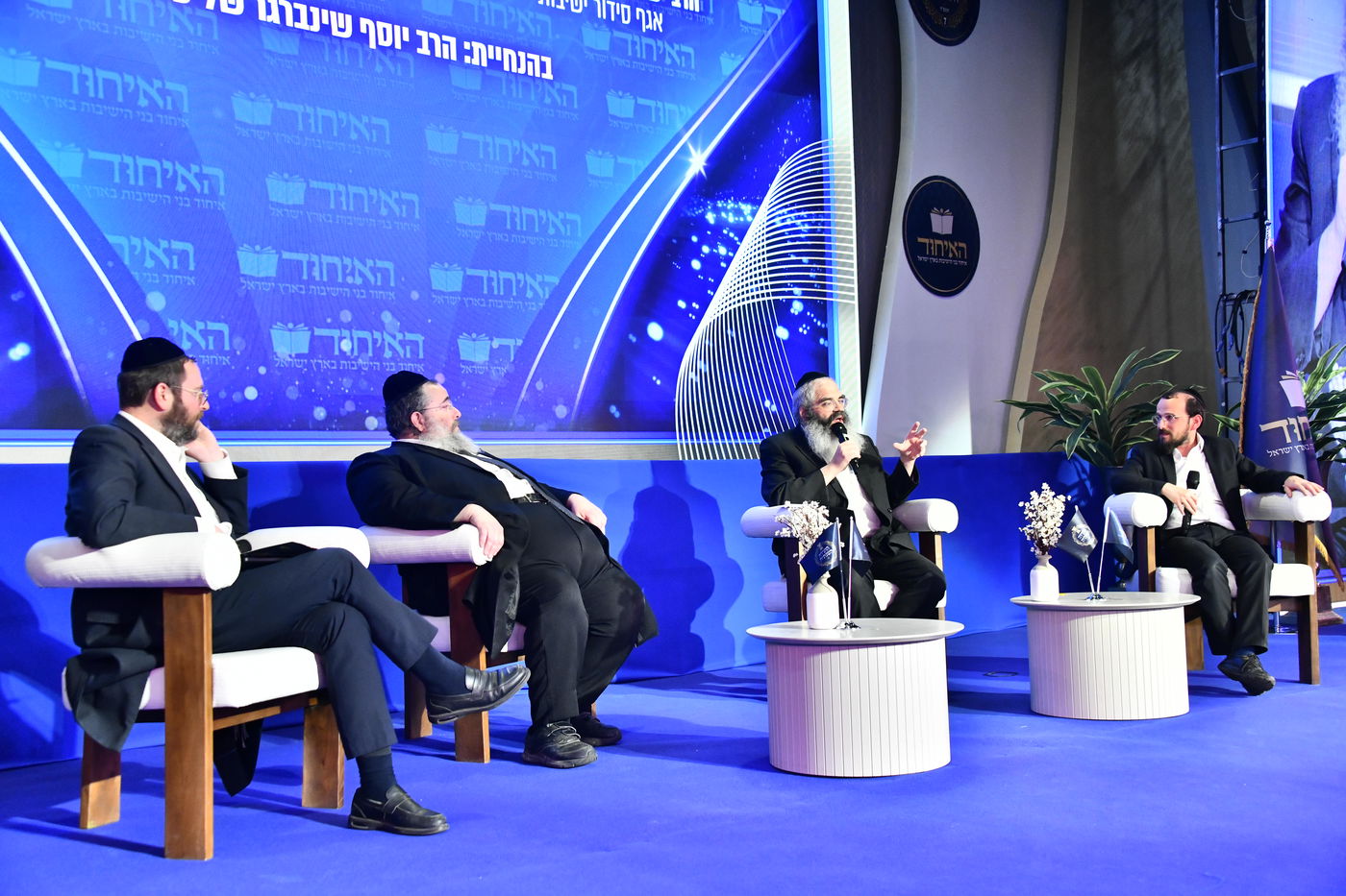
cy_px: 448
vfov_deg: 31.9
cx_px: 673
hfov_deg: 46.4
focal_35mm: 42
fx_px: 1570
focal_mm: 42
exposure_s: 1/100
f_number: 5
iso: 2000
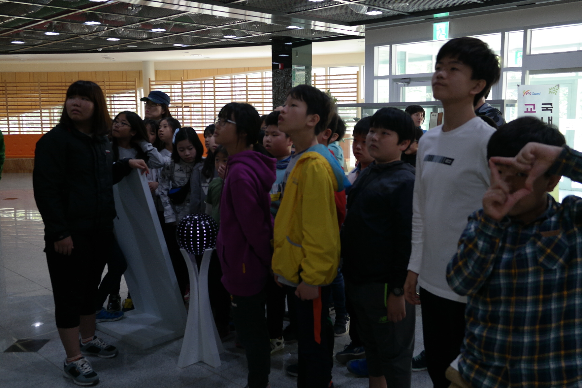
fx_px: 582
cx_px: 291
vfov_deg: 36.9
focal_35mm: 36
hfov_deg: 53.1
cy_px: 194
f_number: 3.5
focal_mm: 24
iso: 400
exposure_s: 1/50
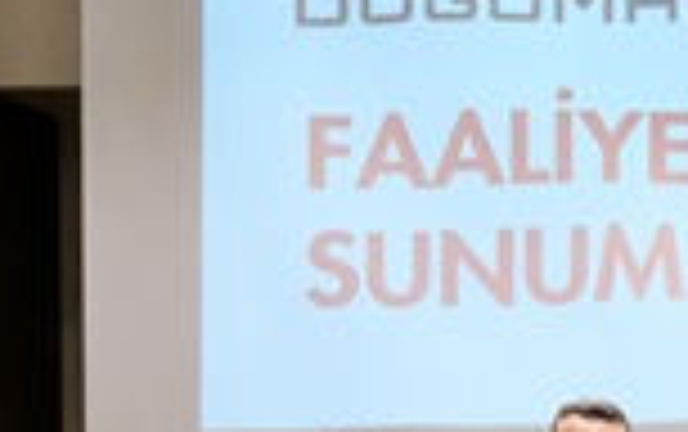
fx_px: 2177
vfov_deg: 11.0
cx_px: 1232
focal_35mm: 116
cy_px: 590
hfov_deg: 15.5
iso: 4000
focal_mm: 19.6
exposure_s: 1/125
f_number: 3.1
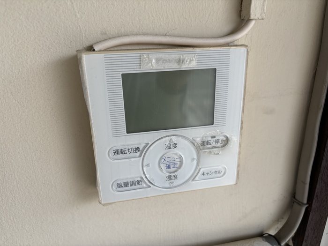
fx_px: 246
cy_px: 123
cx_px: 164
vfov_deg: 53.1
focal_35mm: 26
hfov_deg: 67.3
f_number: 1.6
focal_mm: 5.96
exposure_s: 1/525
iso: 50
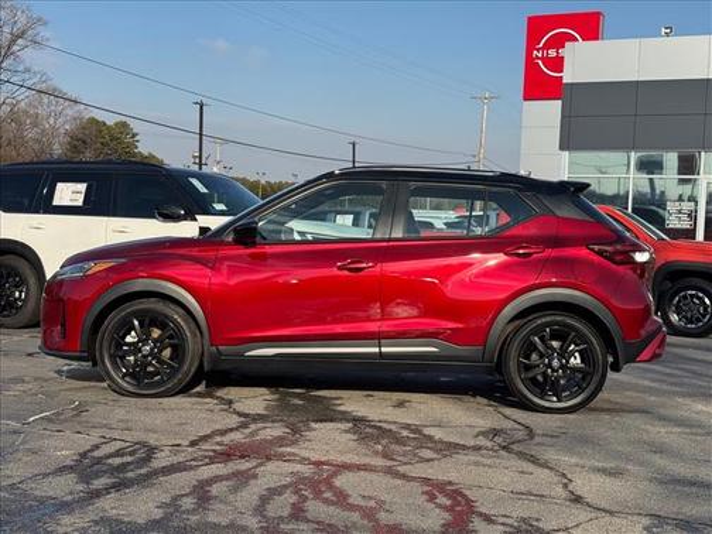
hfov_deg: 39.7
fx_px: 987
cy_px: 267
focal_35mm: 48
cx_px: 356
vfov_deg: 30.3
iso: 64
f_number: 1.78
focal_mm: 6.76
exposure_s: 1/4608
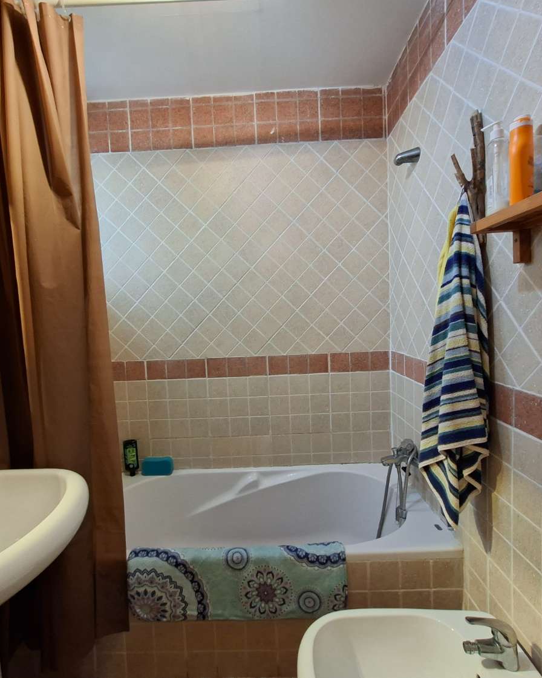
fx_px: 341
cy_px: 339
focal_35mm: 17
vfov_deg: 89.6
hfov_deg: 76.9
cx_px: 260
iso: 160
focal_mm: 1.74
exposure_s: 1/25
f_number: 2.2
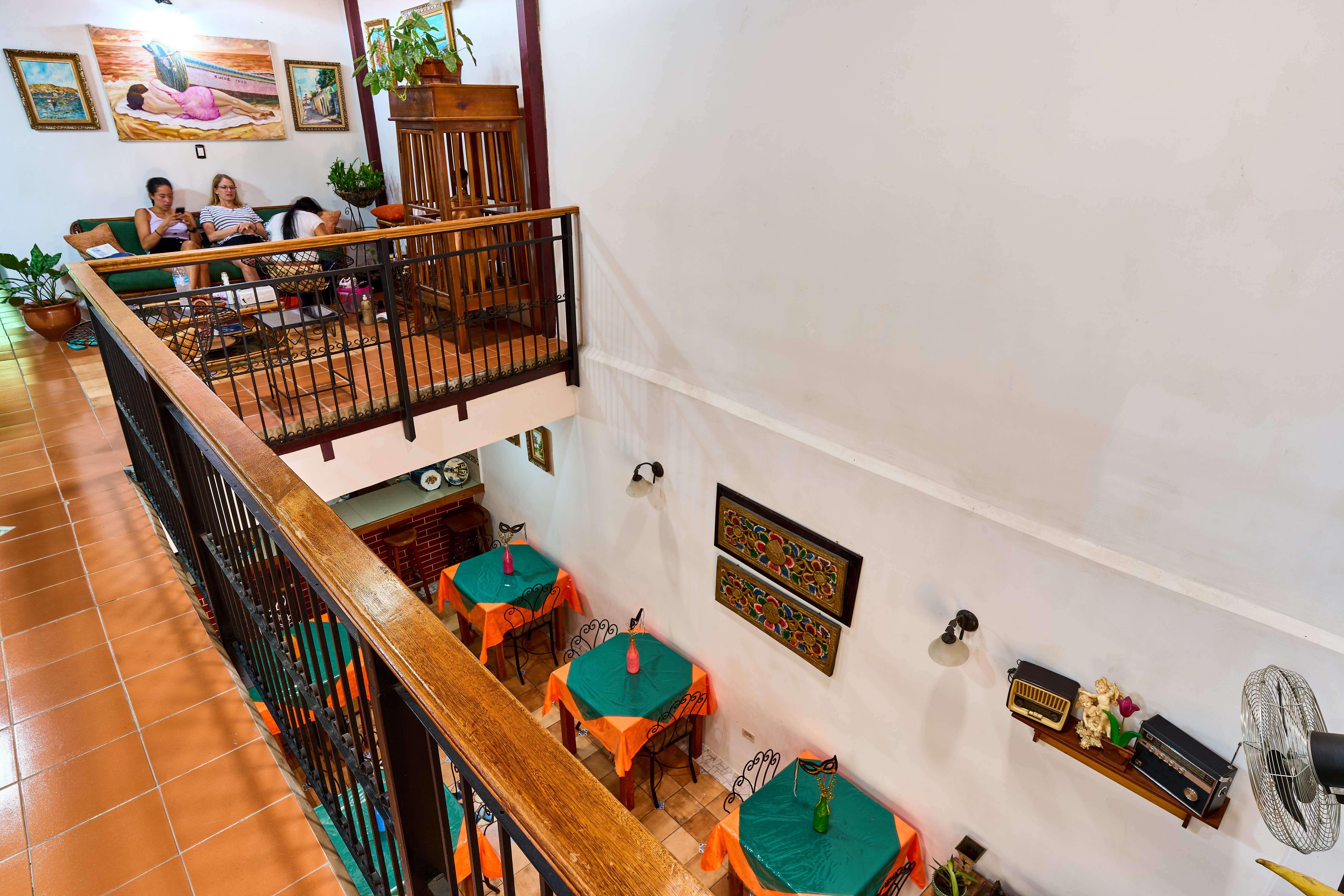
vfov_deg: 61.9
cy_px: 448
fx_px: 747
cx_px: 672
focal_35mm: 20
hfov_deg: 84.0
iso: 100
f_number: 11
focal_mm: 20
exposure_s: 3.2
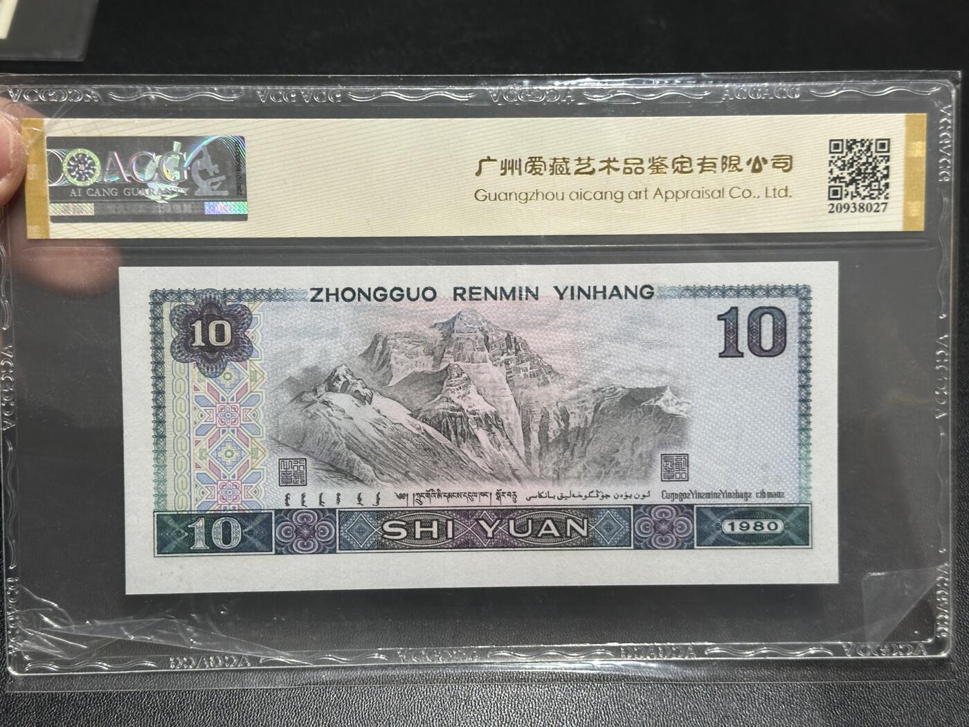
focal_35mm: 48
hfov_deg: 39.7
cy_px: 364
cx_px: 484
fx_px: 1344
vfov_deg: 30.3
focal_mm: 6.86
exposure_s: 1/50
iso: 125
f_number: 1.78
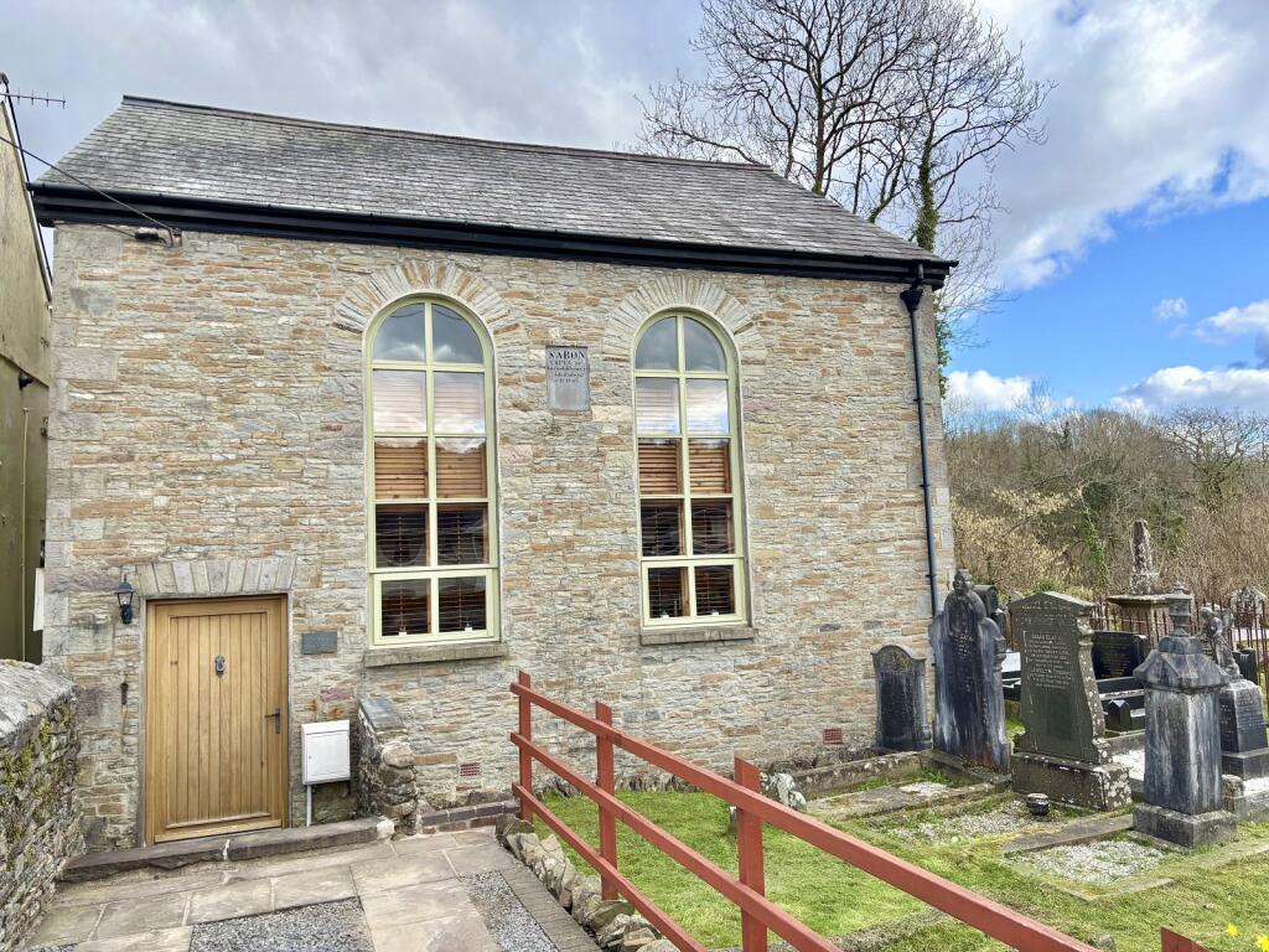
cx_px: 634
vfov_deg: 53.1
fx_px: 953
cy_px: 476
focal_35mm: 26
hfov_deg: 67.3
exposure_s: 1/1115
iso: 50
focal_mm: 5.96
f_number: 1.6
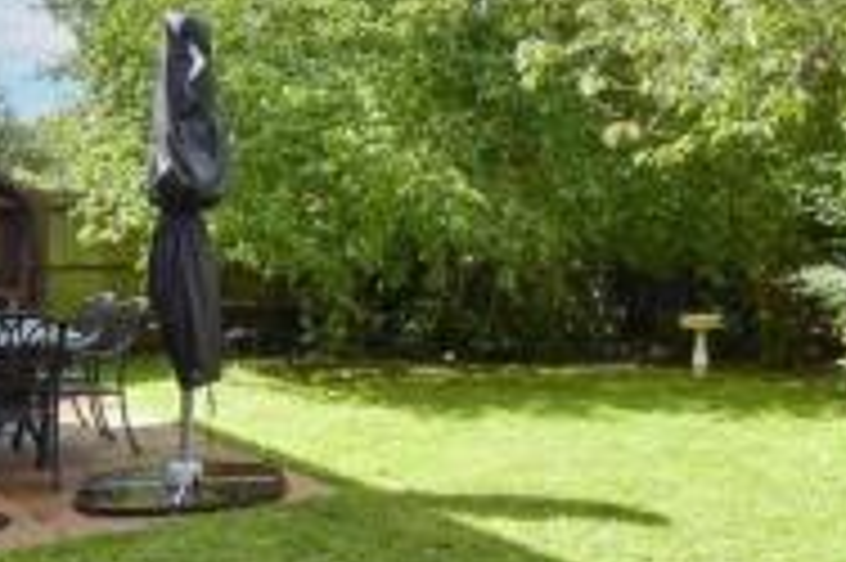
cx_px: 536
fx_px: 892
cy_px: 254
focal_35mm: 38
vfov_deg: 35.0
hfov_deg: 50.2
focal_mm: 10
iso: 400
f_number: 8
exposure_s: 1/400
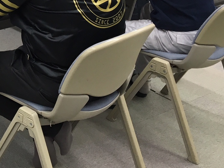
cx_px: -52
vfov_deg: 17.2
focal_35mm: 84
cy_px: 1
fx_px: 544
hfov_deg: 21.5
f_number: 2.2
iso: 32
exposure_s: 1/40
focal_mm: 4.15
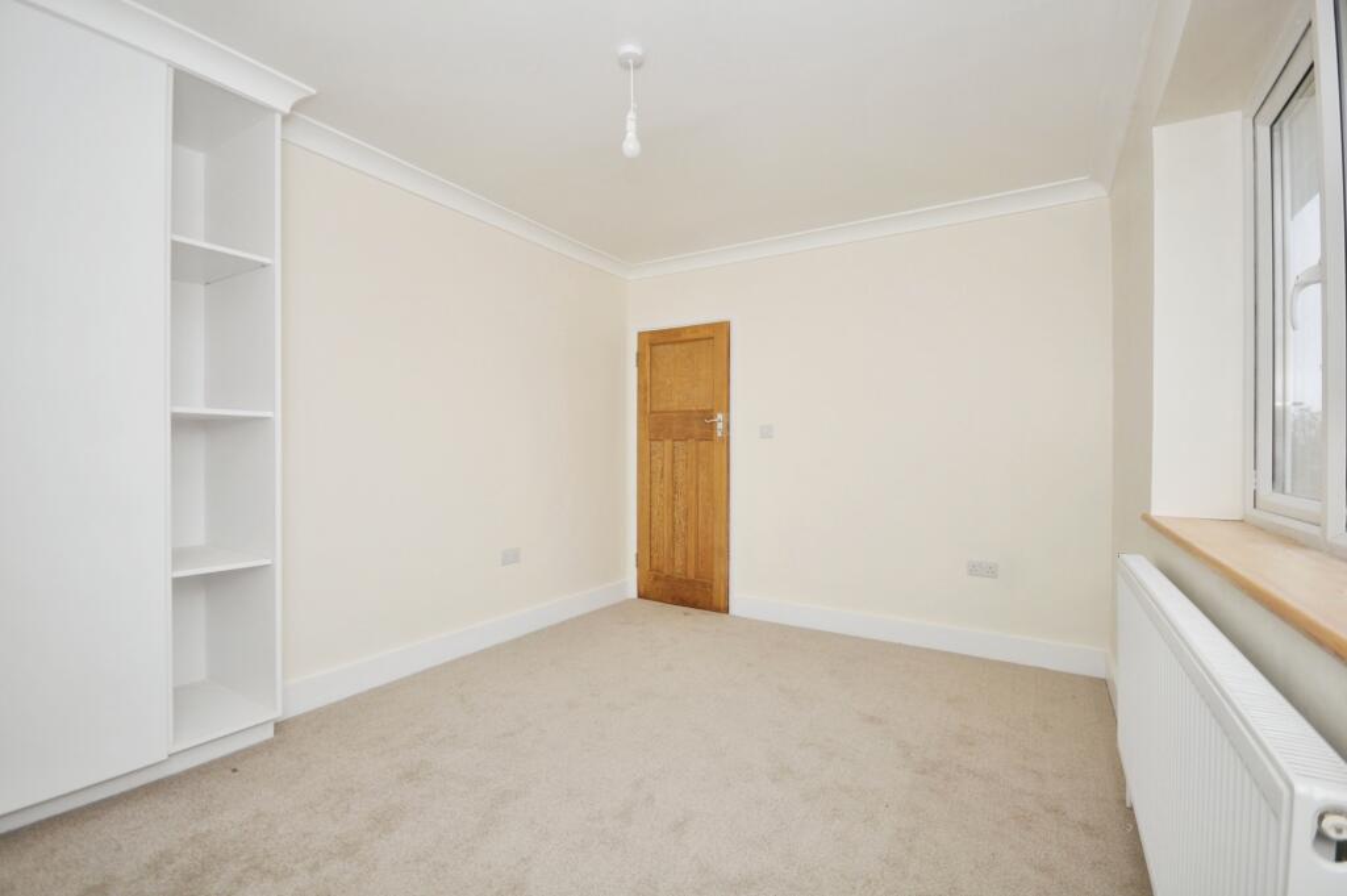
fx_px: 561
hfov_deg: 100.4
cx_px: 674
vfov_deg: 77.2
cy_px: 448
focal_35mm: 15
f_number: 5
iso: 200
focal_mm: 10
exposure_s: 1/60
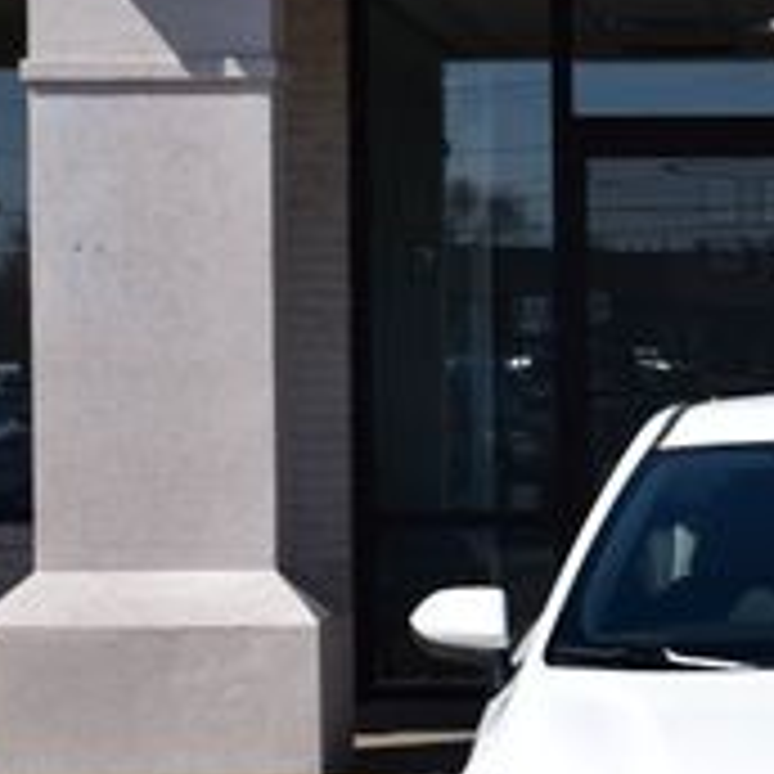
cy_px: 454
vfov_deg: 13.1
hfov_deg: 12.6
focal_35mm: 133
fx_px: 3365
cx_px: 1089
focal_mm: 28
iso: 200
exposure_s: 1/500
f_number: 11
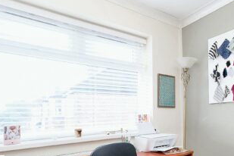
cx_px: 164
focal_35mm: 28
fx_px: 182
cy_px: 110
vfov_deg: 45.3
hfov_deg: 63.0
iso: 800
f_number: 4
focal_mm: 10
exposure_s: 1/52
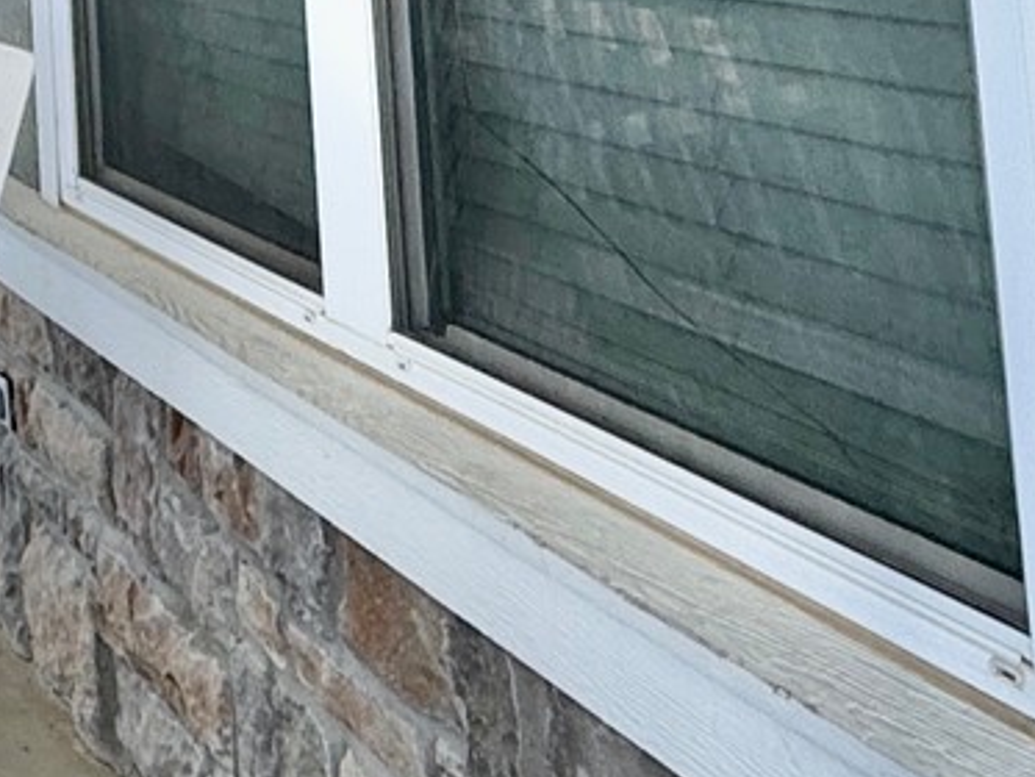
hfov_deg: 23.0
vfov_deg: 18.2
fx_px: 2153
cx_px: -416
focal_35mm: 72
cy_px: -391
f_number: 2.2
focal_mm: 2.22
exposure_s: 1/787
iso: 50
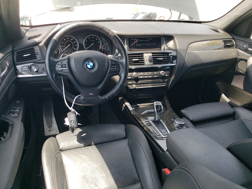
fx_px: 189
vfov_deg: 53.1
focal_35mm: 26
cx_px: 126
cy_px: 94
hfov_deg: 67.3
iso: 50
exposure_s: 1/270
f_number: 1.5
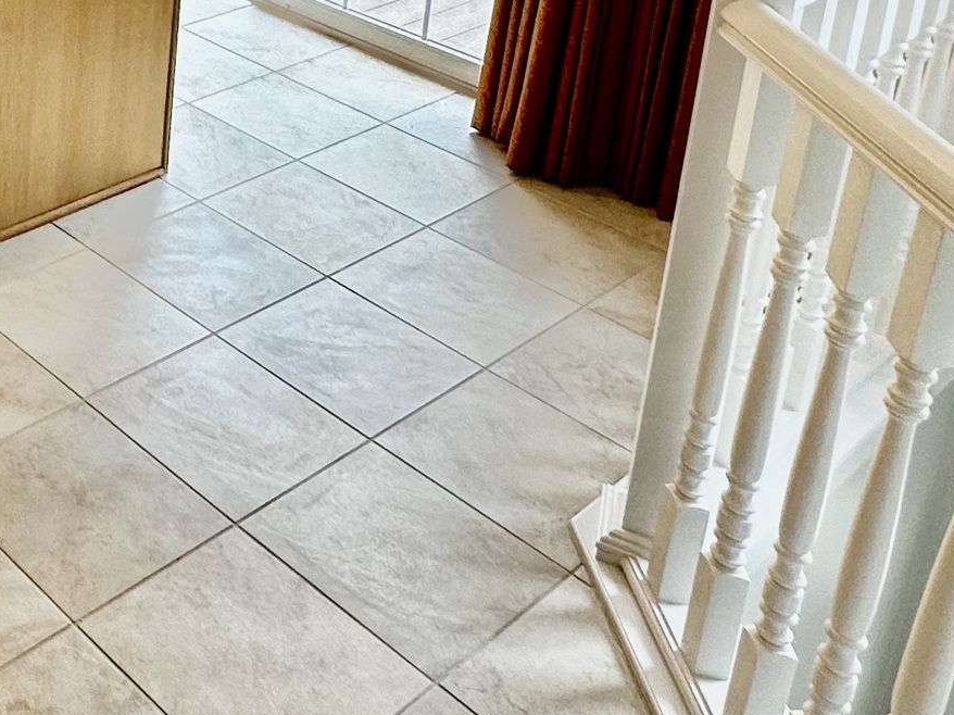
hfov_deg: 32.6
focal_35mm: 49
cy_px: -210
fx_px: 1350
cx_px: -170
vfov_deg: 25.6
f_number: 2.2
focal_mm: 2.22
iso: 64
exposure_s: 1/120
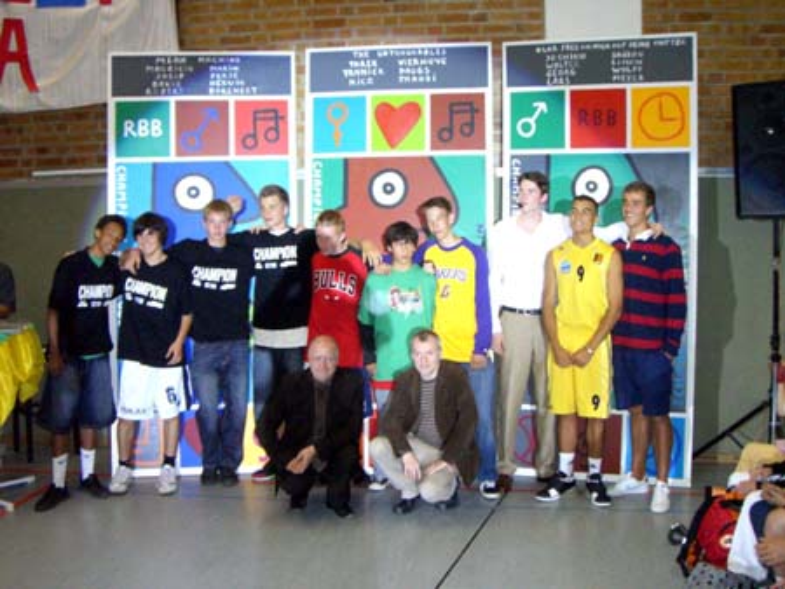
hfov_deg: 49.0
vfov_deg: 37.8
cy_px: 294
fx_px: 862
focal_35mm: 38
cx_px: 392
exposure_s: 1/60
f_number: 2.7
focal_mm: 6.2
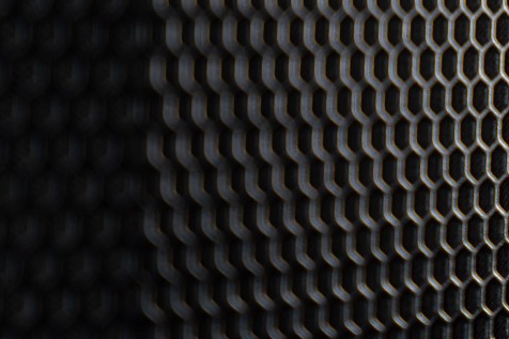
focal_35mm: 254
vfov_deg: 5.4
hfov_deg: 8.1
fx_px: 3590
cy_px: -58
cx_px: 443
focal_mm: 70
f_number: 2.8
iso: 500
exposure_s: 1/640
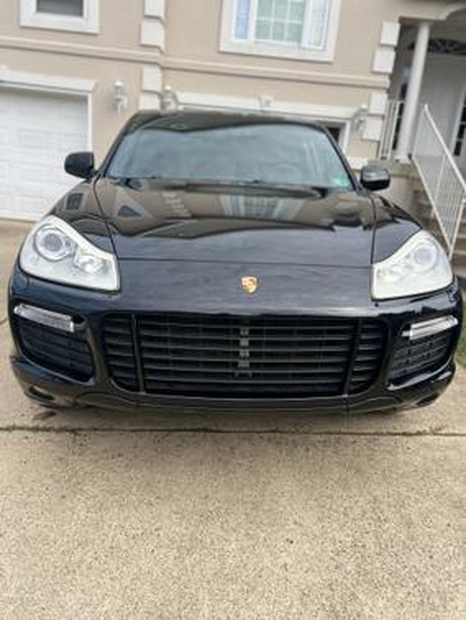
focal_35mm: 26
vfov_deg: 67.3
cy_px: 310
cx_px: 233
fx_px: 466
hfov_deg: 53.1
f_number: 1.5
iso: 50
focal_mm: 5.7
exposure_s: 1/2208
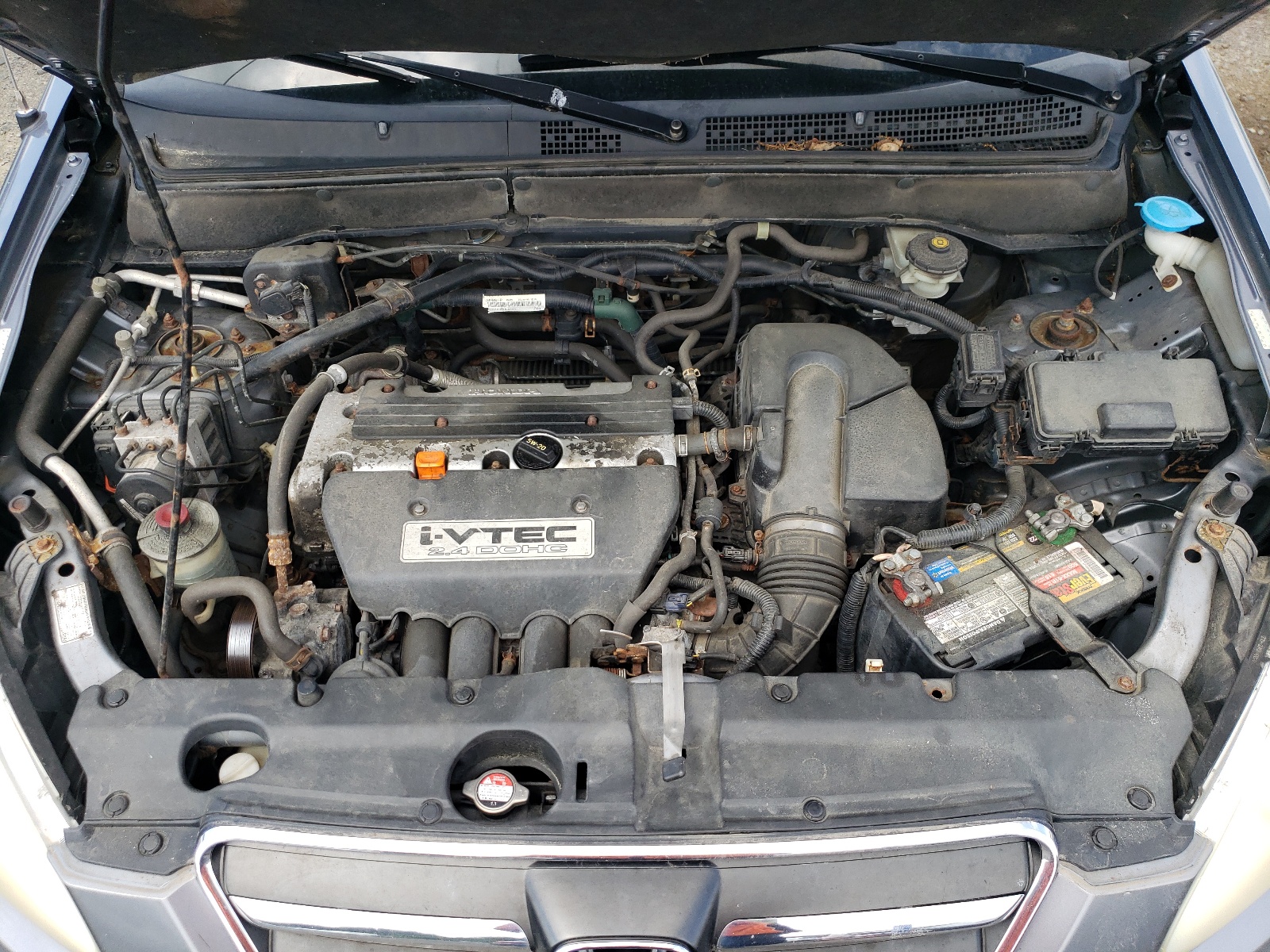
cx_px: 635
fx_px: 954
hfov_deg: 67.3
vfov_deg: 53.1
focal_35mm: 26
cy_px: 476
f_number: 1.5
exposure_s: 1/714
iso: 50
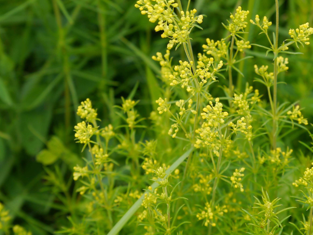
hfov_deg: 23.4
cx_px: 212
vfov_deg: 17.7
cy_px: 61
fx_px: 751
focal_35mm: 83
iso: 160
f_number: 5.6
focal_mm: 21
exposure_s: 1/200
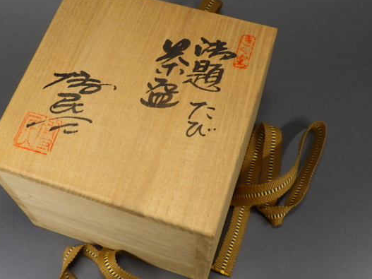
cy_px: 132
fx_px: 548
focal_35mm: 51
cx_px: 148
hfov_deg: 37.4
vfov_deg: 28.5
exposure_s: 1/50
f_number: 4.2
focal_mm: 7.5
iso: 200
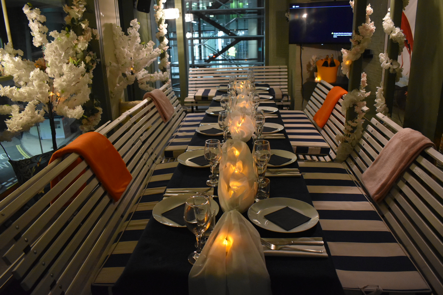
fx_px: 332
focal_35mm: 27
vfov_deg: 47.9
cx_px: 222
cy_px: 148
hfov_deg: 67.4
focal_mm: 18
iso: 3200
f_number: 3.5
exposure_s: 1/25
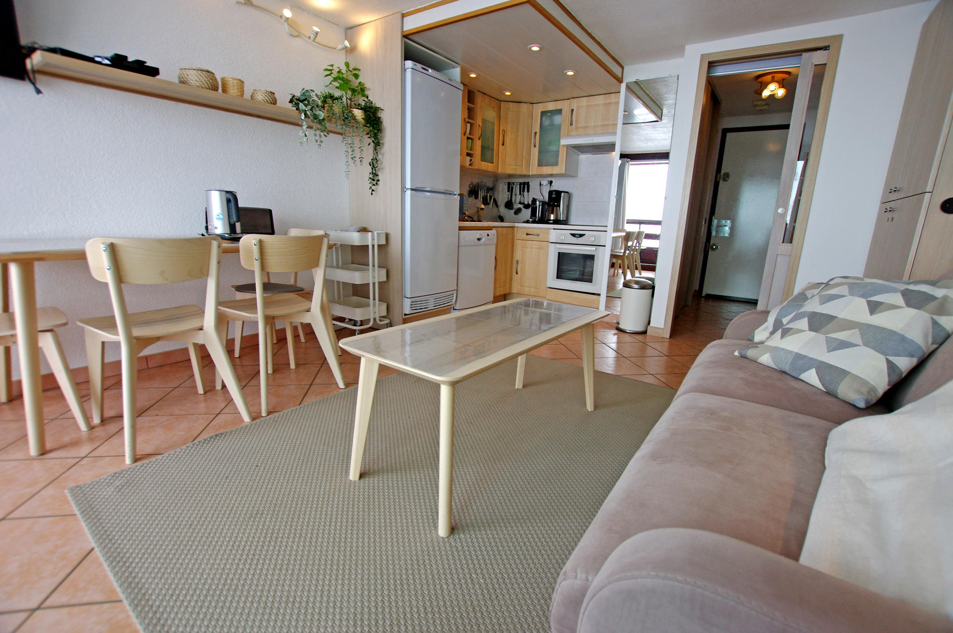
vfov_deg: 77.2
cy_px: 316
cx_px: 476
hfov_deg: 100.5
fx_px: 397
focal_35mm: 15
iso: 400
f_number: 5
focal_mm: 10
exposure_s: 1/400
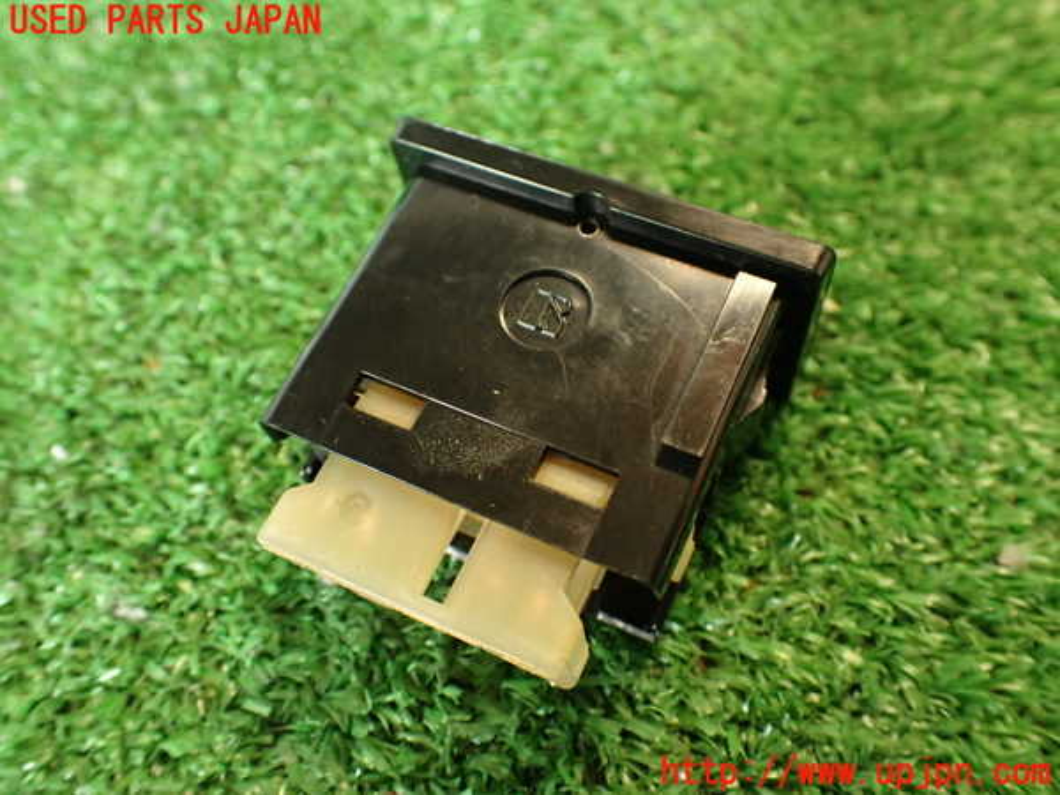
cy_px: 398
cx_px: 530
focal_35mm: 32
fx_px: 980
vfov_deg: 44.2
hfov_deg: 56.8
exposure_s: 1/30
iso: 400
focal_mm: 5.79
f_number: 2.4
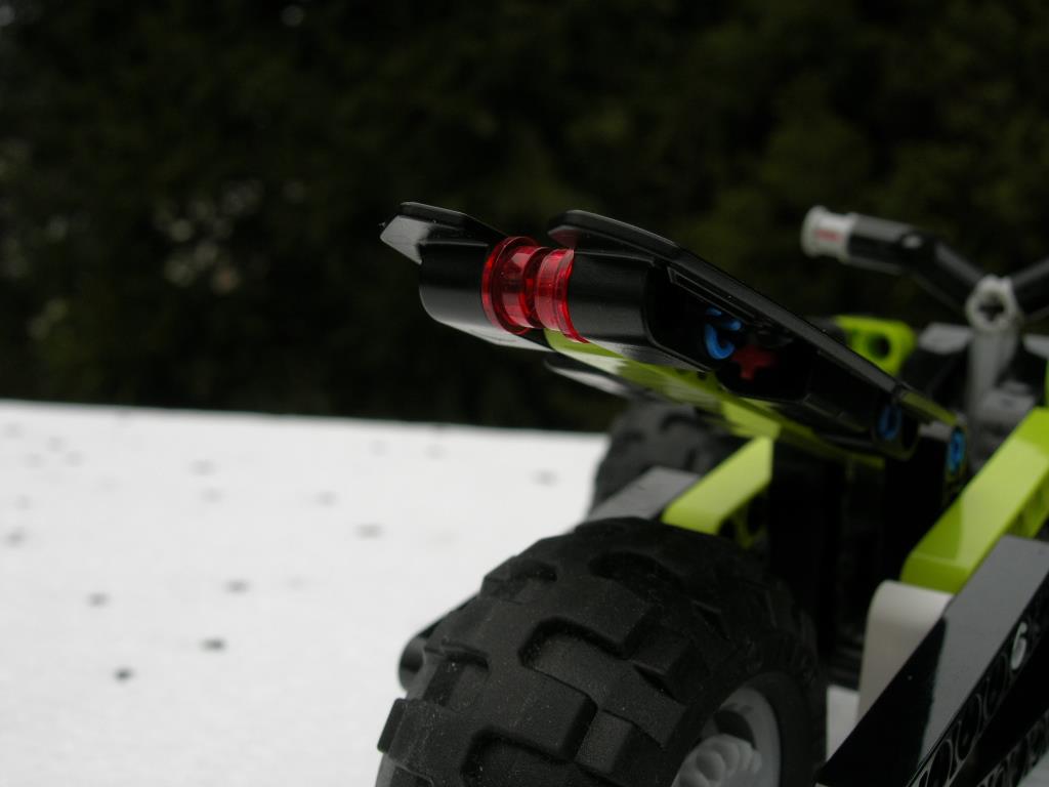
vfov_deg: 35.1
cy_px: 394
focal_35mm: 41
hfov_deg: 45.8
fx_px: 1242
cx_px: 524
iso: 64
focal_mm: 8.5
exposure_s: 1/38.7
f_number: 4.9
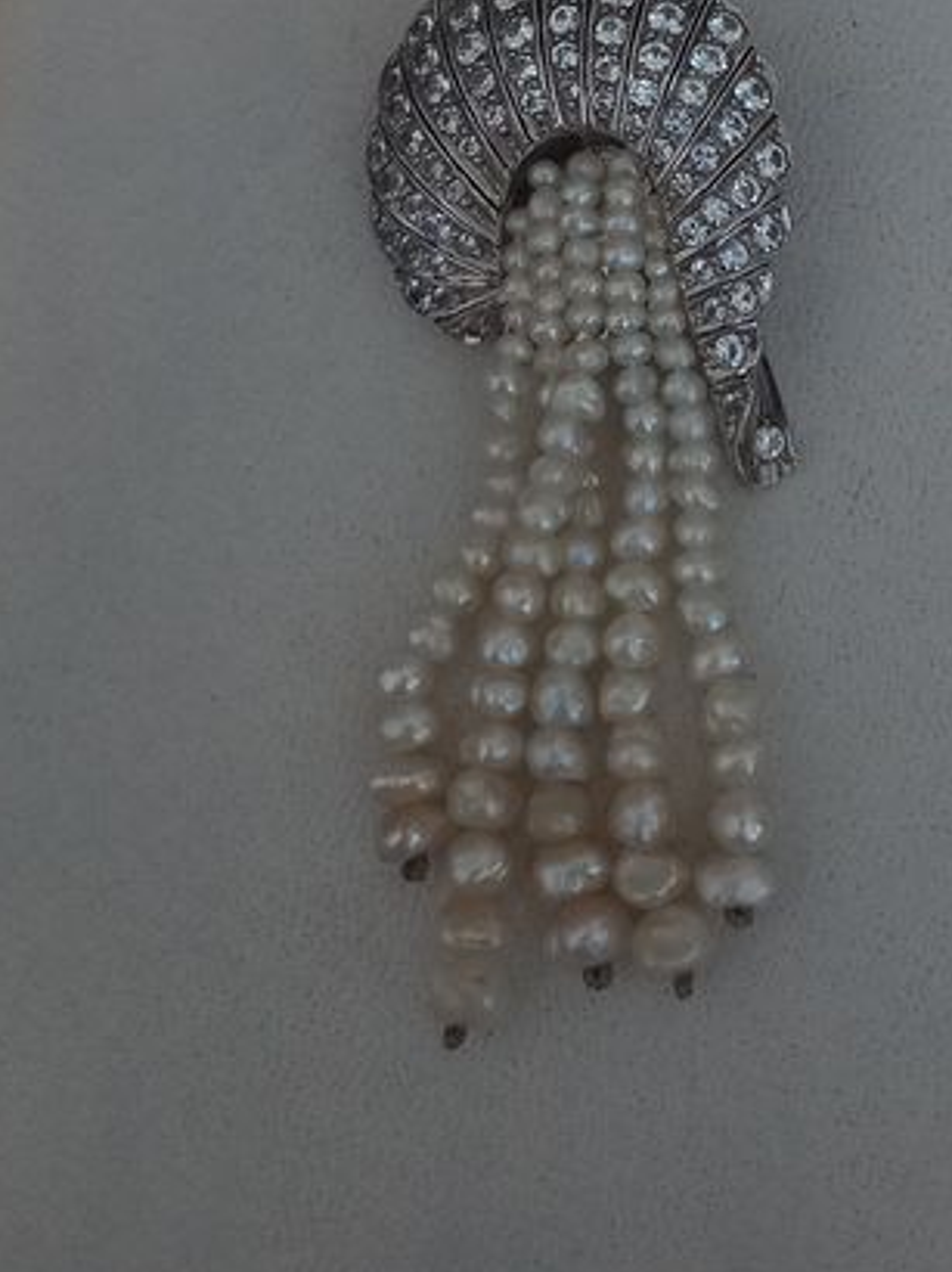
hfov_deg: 23.7
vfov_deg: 28.1
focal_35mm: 61
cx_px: 729
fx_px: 2239
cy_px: -217
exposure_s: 1/30
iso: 160
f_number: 2
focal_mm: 4.6
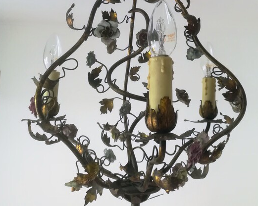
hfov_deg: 46.8
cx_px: 143
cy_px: 28
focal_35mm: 39
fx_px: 298
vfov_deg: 36.3
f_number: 2.2
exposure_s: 1/33.3
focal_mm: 3.83
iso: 250
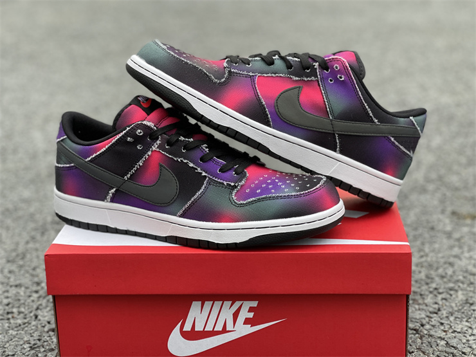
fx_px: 880
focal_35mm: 64
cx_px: 238
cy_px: 178
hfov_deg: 30.3
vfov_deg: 22.9
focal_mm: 7.5
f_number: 2.2
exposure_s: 1/121
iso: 32
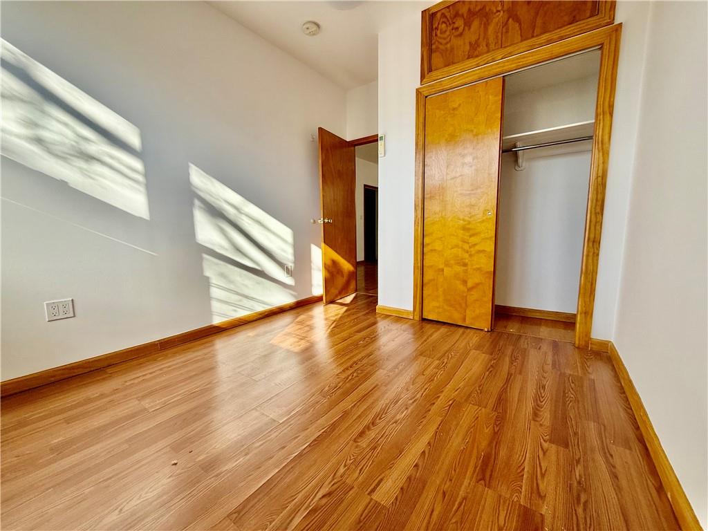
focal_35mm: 14
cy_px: 266
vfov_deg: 85.7
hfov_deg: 102.1
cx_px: 354
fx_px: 286
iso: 64
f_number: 2.2
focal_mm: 2.22
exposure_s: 1/349
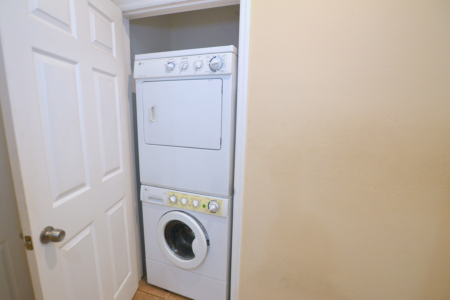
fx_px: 200
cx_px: 220
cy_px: 157
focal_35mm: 16
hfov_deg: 96.7
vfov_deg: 73.7
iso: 560
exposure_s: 1/60
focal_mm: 10
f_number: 3.5
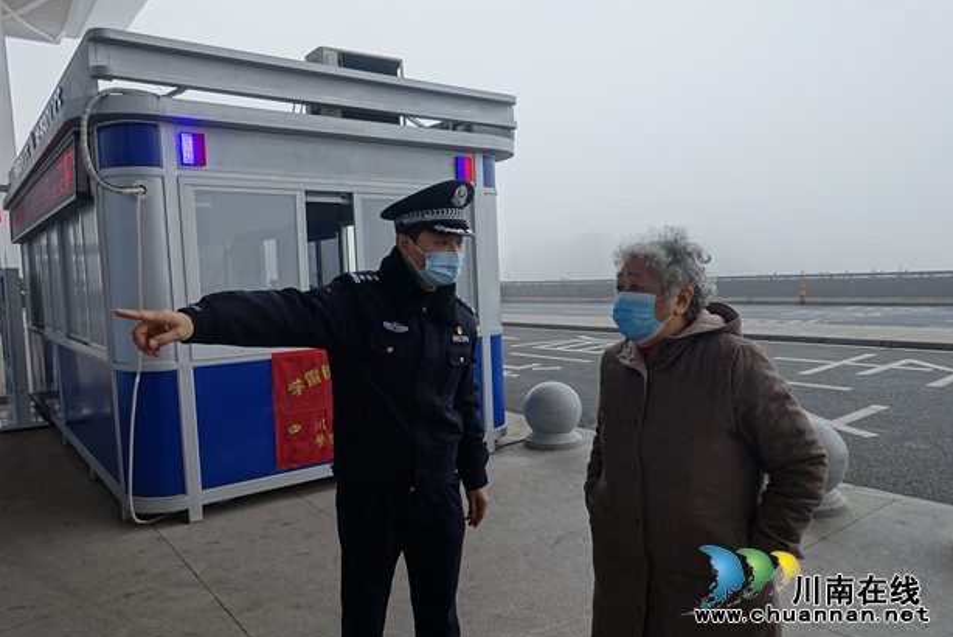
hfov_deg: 71.5
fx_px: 662
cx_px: 470
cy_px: 329
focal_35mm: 25
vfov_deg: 51.3
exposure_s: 1/100
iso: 125
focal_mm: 8.8
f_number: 4
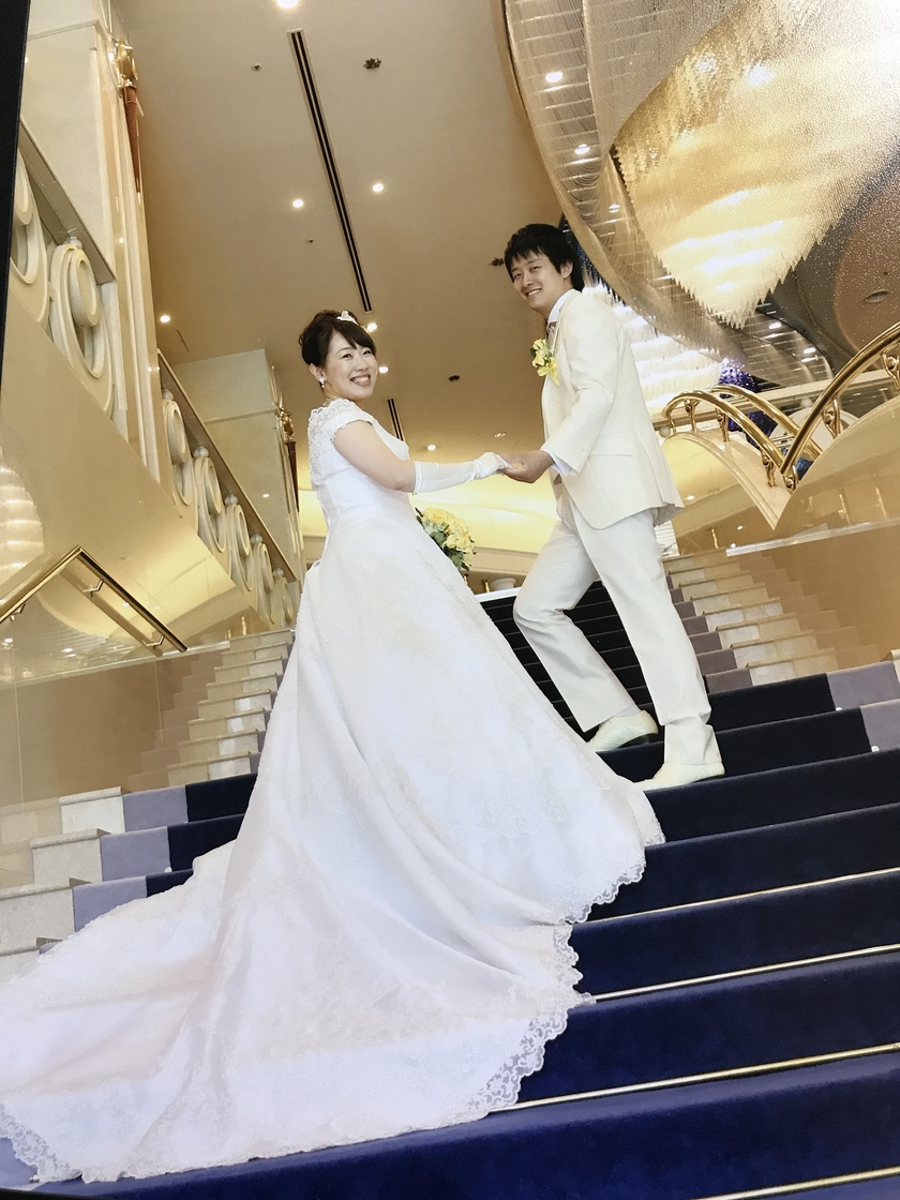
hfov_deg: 49.7
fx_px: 971
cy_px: 600
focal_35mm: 28
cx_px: 450
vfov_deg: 63.4
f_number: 1.8
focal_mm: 3.99
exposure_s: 1/25
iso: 32
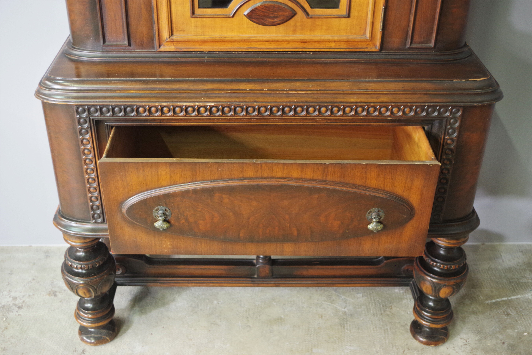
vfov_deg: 31.9
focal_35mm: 42
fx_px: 621
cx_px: 266
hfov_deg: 46.4
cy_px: 178
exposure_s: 1/8
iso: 800
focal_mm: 28.13
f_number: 4
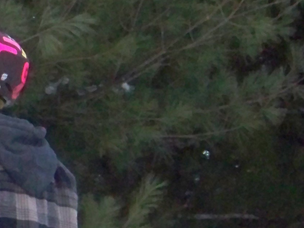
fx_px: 3626
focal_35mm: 413
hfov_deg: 4.7
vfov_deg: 3.6
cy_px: 308
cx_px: -286
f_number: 3.2
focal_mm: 17.6
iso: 640
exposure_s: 1/500
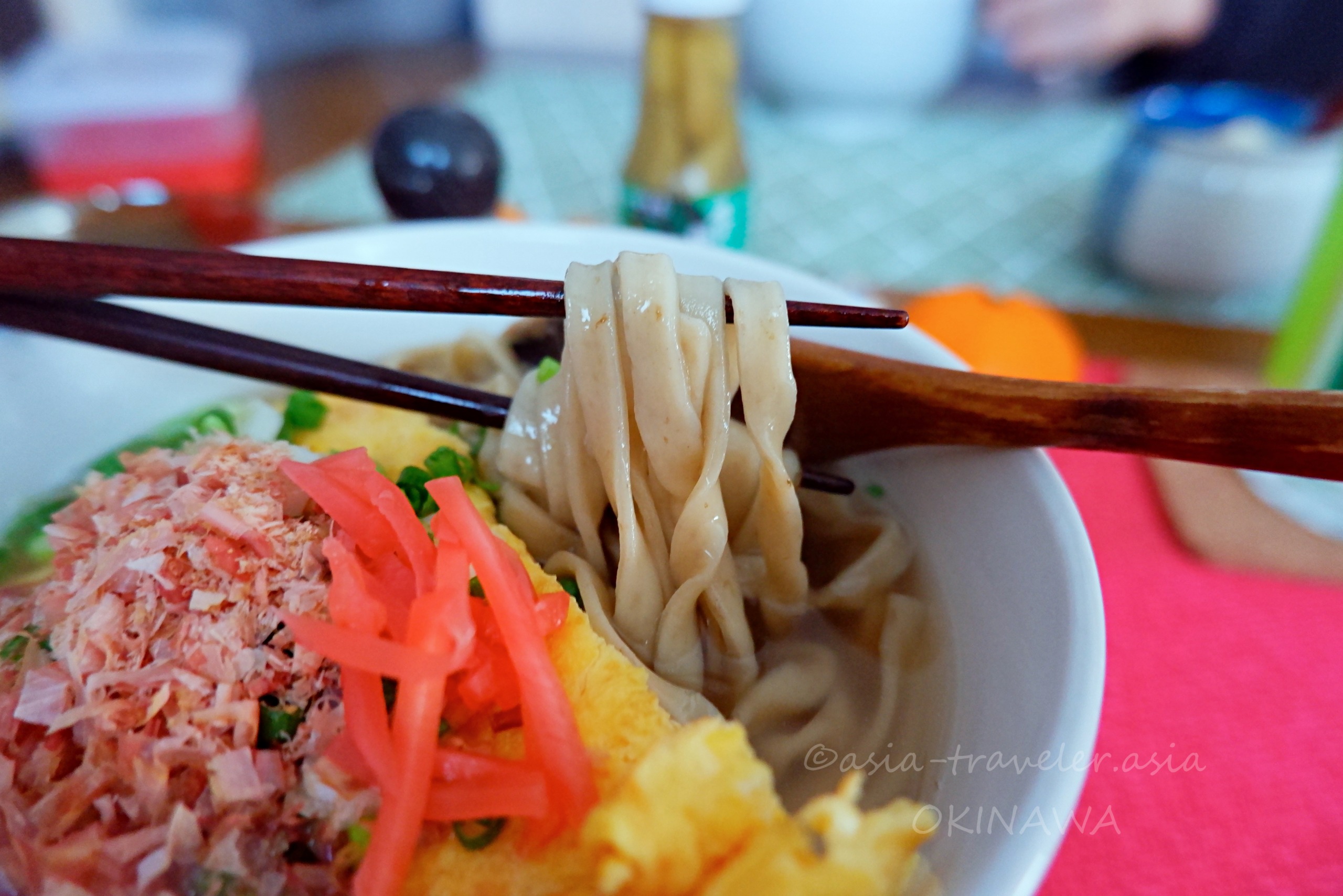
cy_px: 448
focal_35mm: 23
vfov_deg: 55.1
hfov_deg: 76.1
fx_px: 858
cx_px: 672
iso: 3200
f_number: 3.5
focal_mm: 15
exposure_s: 1/25
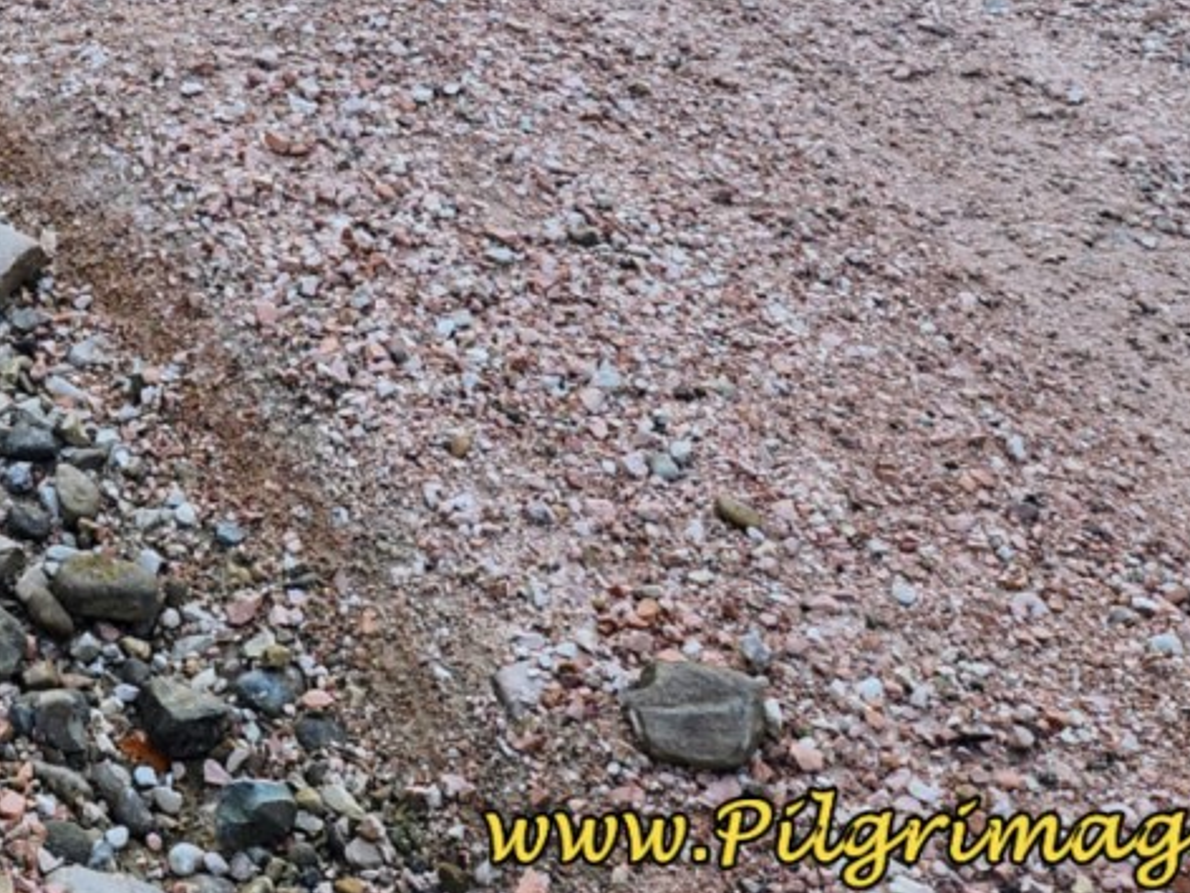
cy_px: -603
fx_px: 2681
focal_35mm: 78
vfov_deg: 16.5
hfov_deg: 23.7
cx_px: -68
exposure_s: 1/180
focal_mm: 6.4
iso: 20
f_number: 1.8
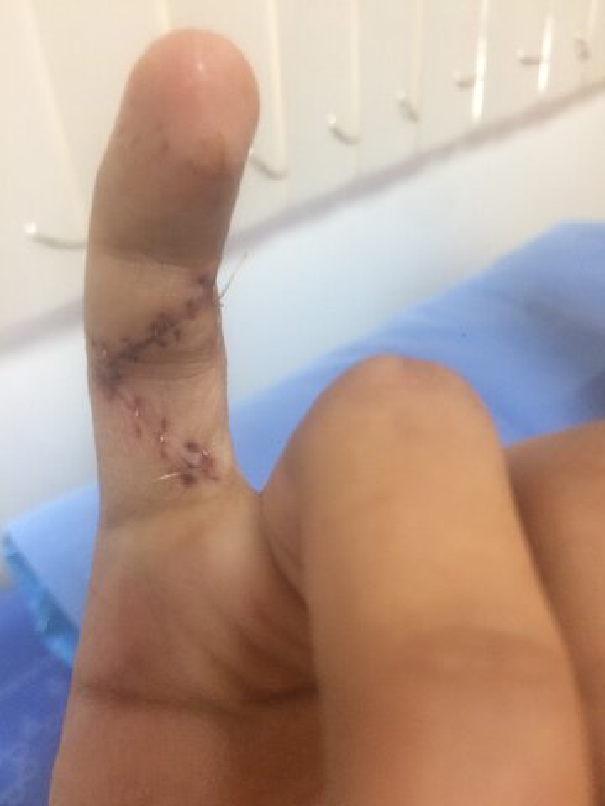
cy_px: 403
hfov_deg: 48.2
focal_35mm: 29
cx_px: 302
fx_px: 676
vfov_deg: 61.7
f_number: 2.2
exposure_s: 1/30
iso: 125
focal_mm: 4.15
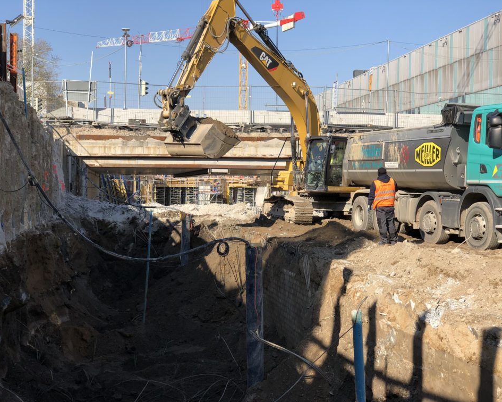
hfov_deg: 34.1
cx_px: 270
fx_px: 817
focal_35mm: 55
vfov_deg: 27.6
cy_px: 203
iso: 16
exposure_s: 1/827
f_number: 2.4
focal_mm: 6
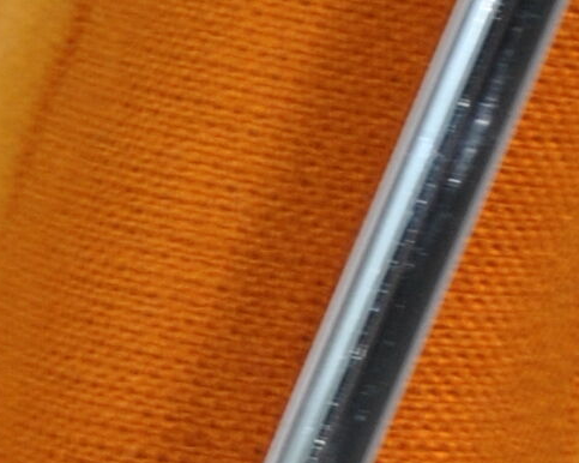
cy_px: 816
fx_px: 8907
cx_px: 253
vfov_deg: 3.0
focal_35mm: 520
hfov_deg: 3.7
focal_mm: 46
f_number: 5.3
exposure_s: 1/30
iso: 200
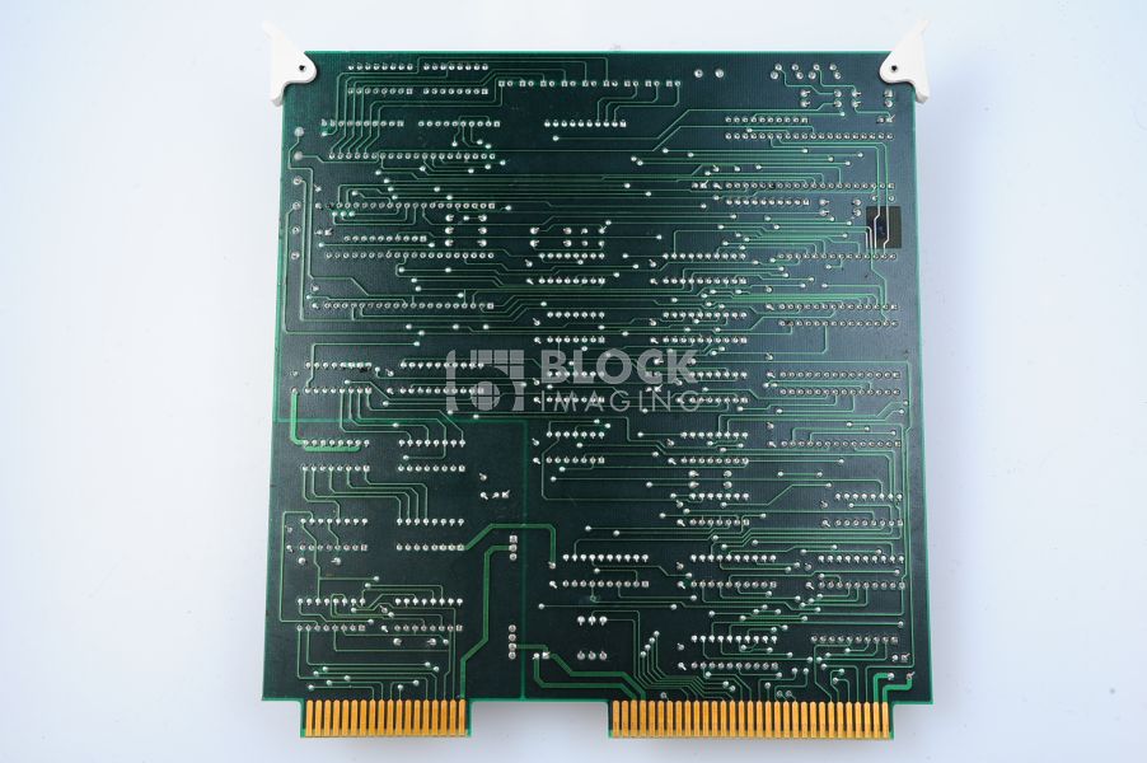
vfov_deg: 29.8
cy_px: 382
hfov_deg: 43.6
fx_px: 1433
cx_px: 574
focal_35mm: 45
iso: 400
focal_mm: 45
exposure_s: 1/160
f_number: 11
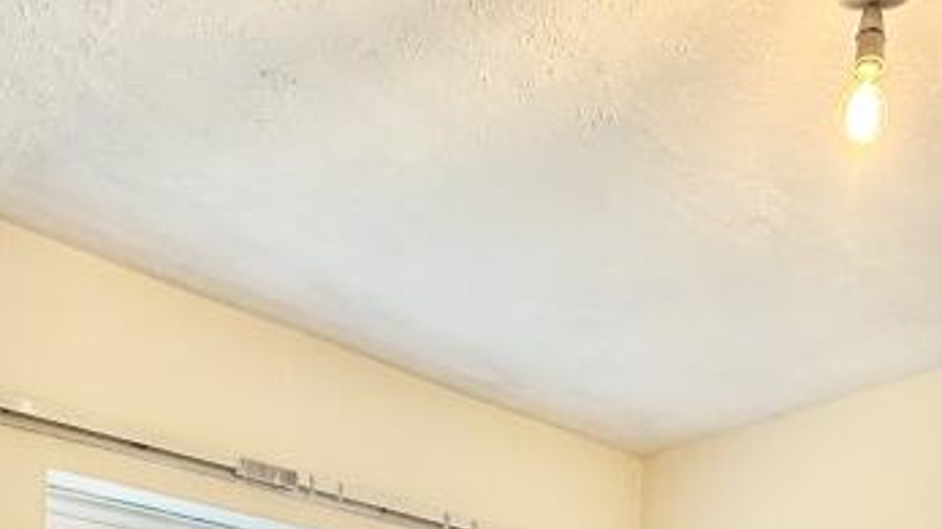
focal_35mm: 45
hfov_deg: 44.2
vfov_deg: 20.3
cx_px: 687
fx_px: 1124
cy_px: 906
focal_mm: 2.22
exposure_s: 1/100
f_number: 2.2
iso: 100
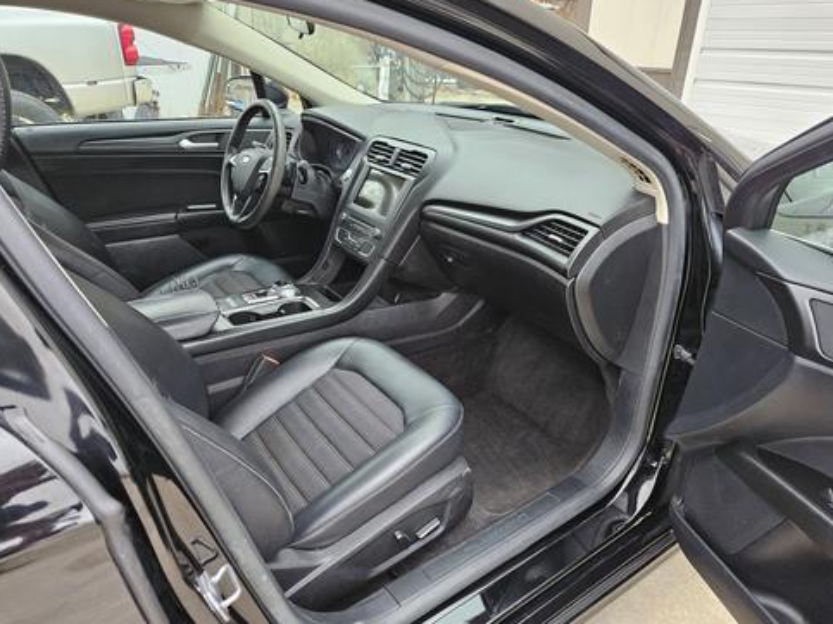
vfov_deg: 56.8
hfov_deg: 71.6
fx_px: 577
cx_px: 429
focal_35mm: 24
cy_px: 315
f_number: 1.8
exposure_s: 1/120
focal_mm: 5.4
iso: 800
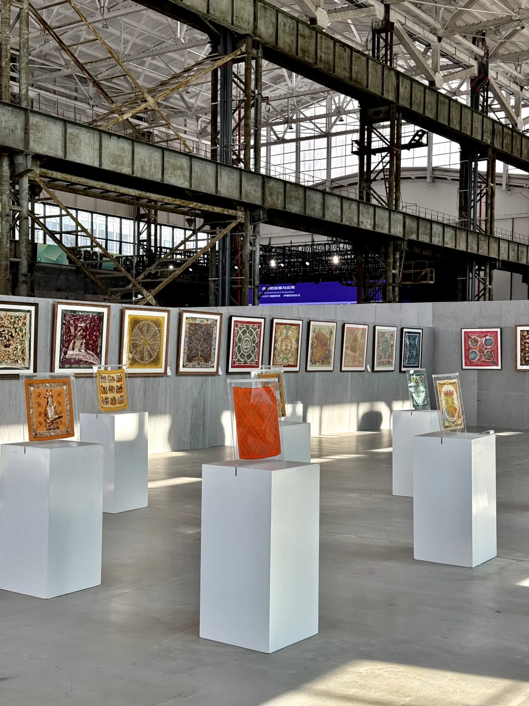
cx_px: 264
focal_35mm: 48
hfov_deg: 30.3
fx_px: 978
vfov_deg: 39.7
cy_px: 353
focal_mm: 6.76
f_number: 1.78
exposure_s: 1/503
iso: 100
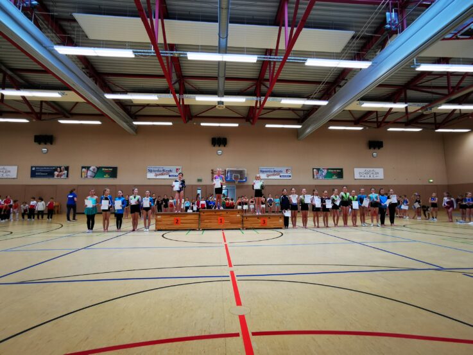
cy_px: 178
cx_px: 236
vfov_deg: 74.7
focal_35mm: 17
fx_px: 232
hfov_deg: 91.0
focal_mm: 2.26
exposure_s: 1/50
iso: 125
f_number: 2.2
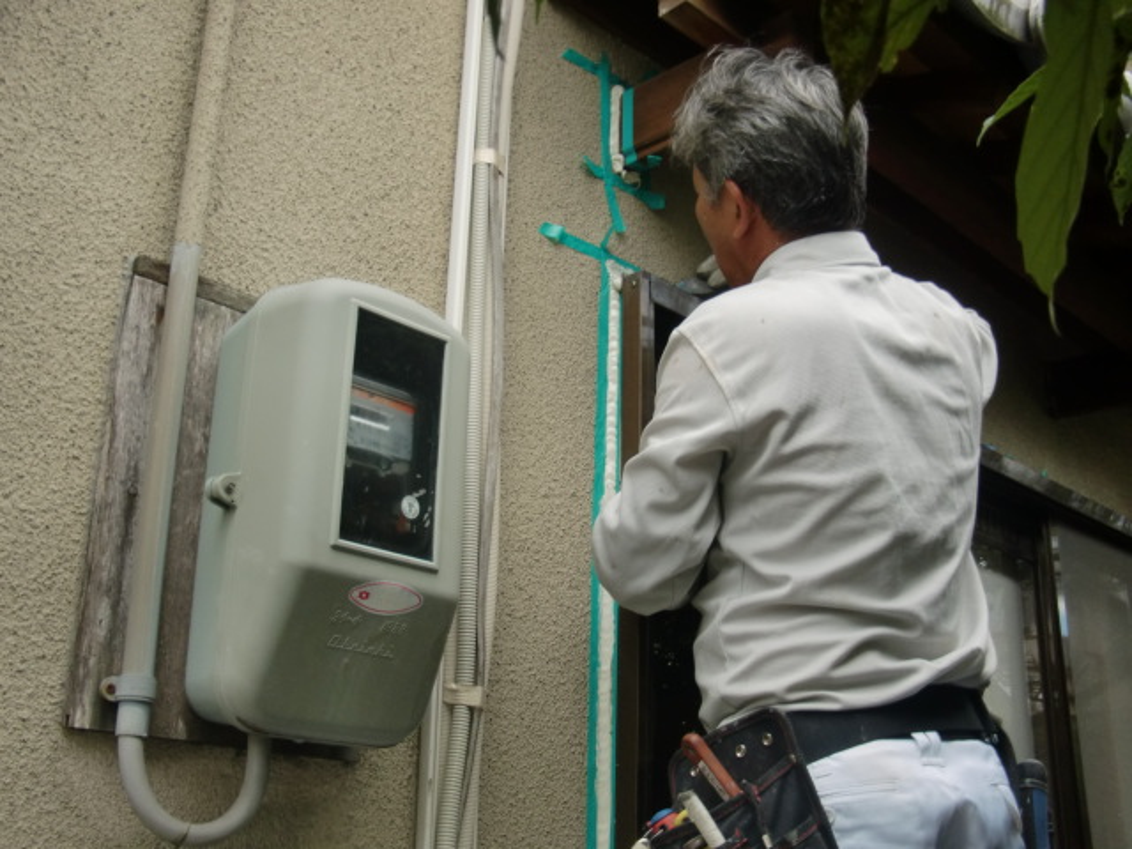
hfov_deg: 49.0
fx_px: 1243
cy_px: 424
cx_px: 566
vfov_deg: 37.7
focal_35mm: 38
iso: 64
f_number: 3.9
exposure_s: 1/160
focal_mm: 6.66
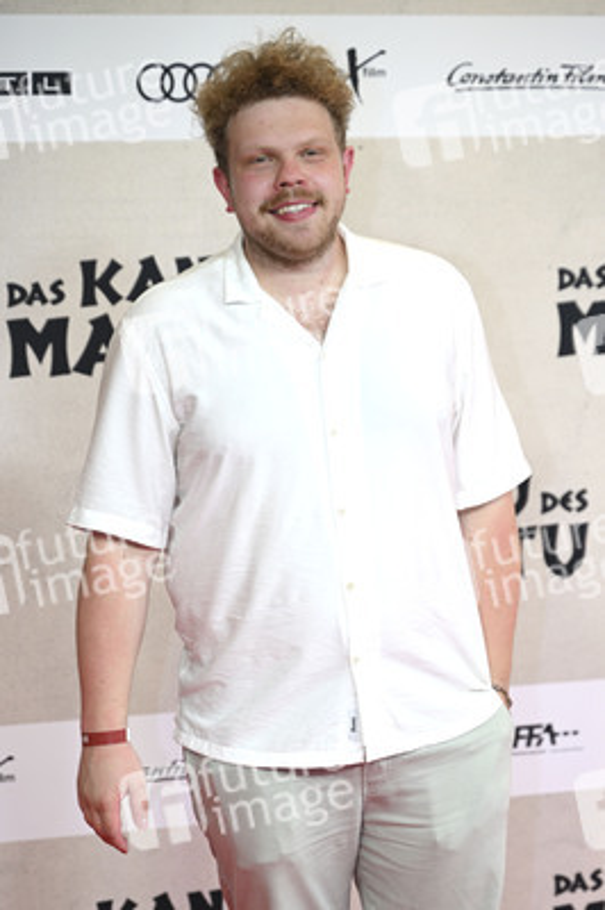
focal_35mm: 75
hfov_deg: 18.2
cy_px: 455
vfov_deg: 27.0
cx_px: 302
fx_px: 1894
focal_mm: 75
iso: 250
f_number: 2.8
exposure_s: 1/160
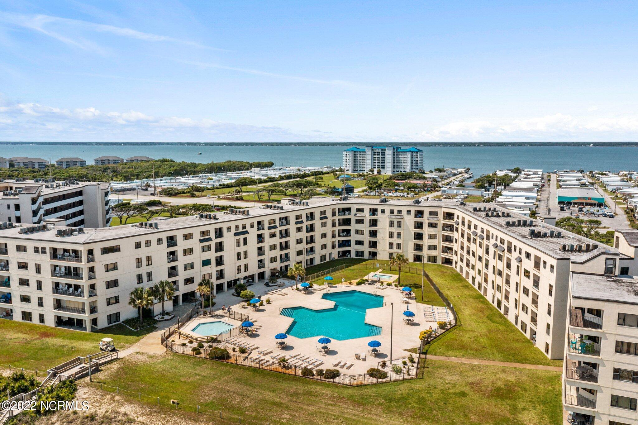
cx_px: 319
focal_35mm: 28
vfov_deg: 46.4
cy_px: 212
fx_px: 496
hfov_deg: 65.5
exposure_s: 1/640
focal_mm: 10.26
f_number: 6.3
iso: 100
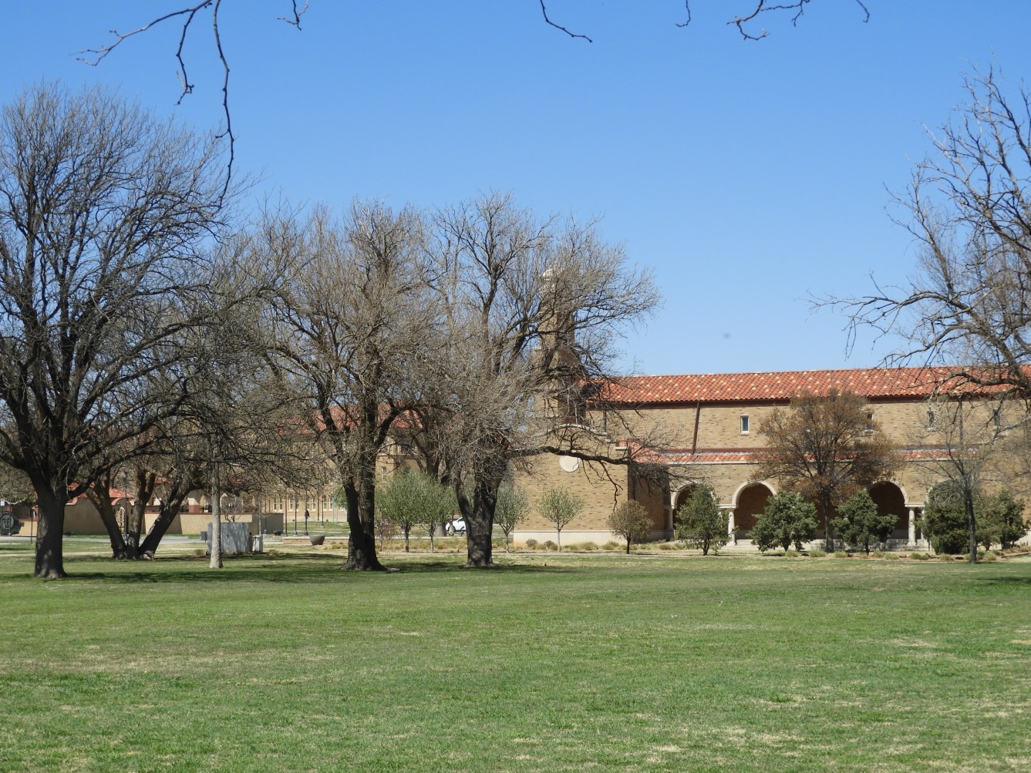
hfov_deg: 27.8
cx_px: 546
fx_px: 2085
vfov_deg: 21.0
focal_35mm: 70
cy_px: 387
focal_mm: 11.6
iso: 100
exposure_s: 1/800
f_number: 4.2
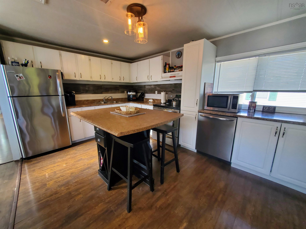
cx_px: 153
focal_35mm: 13
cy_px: 114
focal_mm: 1.8
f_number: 2.2
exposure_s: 1/60
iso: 100
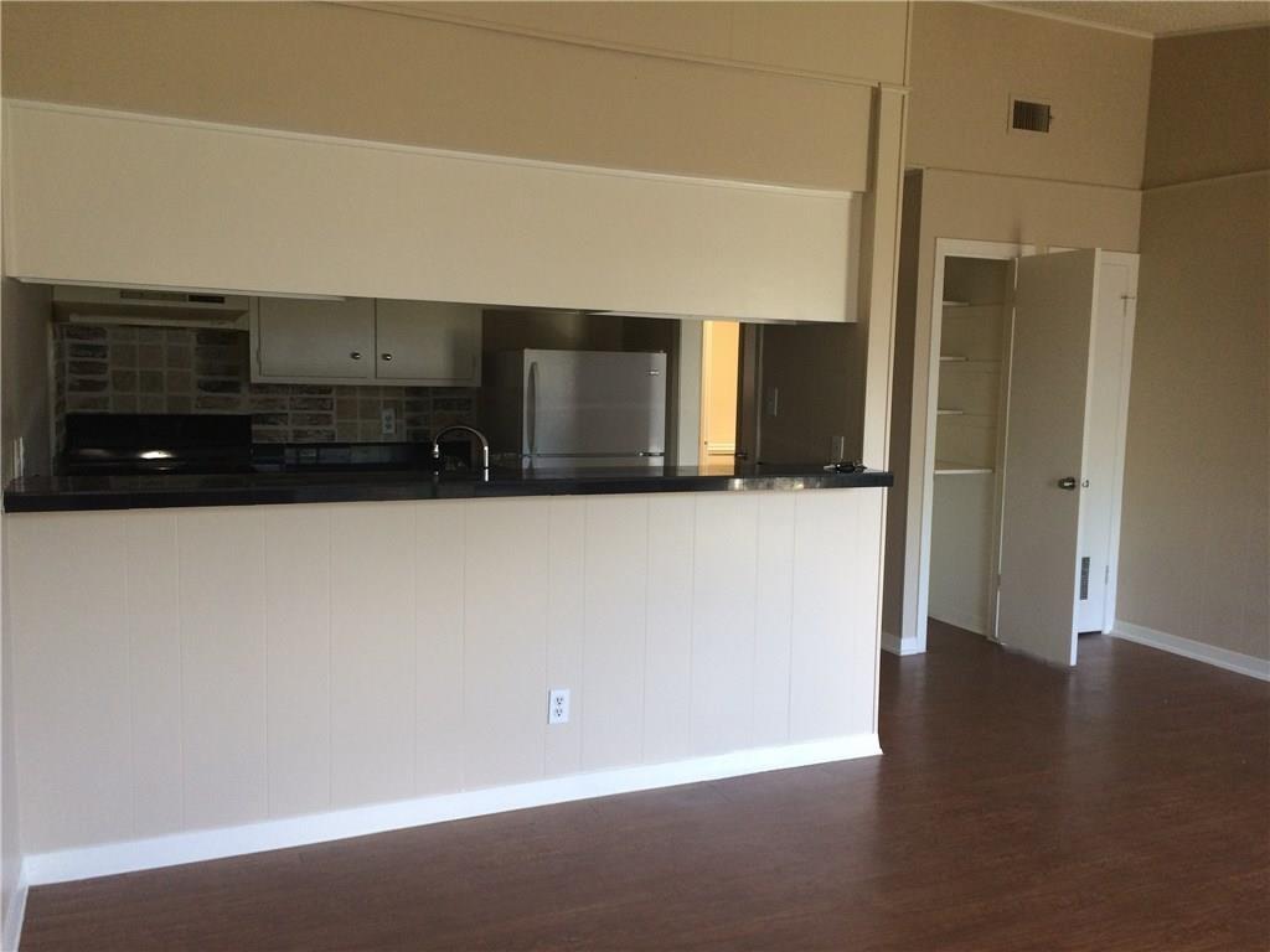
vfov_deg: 48.2
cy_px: 476
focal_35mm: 29
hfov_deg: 61.7
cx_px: 635
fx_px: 1064
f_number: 2.2
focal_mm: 4.15
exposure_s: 1/30
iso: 80
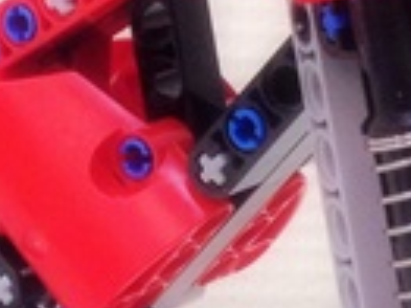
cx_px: 207
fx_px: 2539
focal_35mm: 214
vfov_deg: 6.9
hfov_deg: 9.3
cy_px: 305
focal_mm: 4.28
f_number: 2.4
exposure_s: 1/20
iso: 80
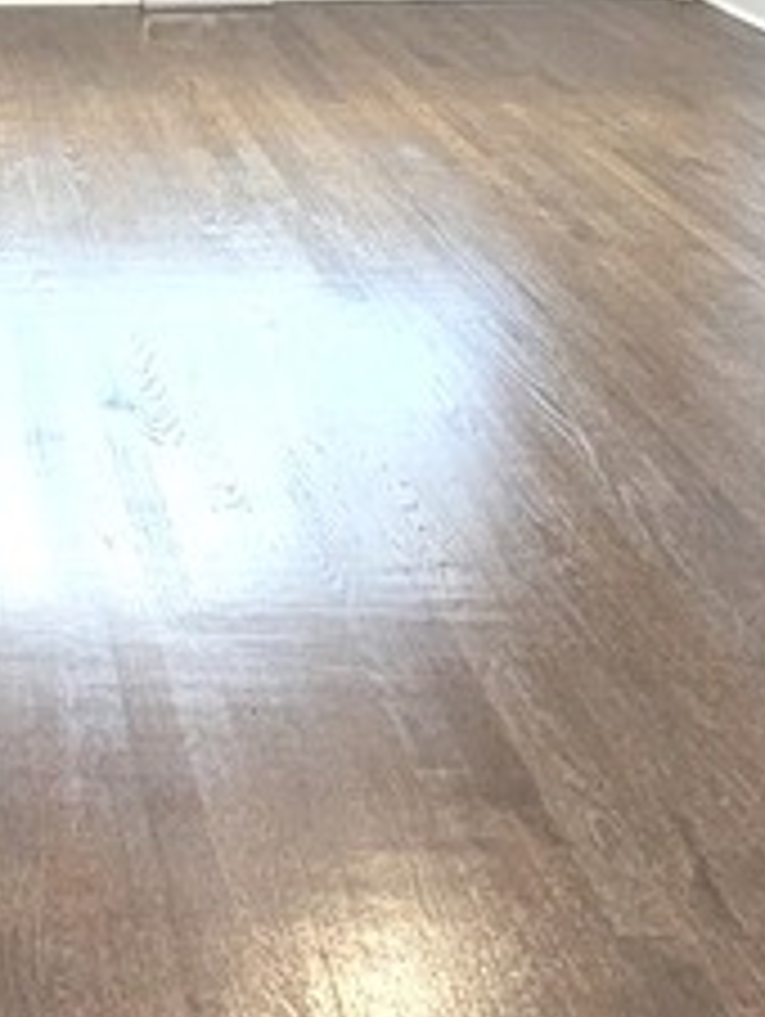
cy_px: -45
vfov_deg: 28.8
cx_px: -207
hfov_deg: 21.6
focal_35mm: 62
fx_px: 1823
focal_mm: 2.2
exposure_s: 1/60
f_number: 2.2
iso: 160
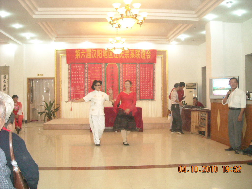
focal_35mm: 35
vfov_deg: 40.7
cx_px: 126
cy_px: 94
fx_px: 255
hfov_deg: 52.6
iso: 702
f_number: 2.8
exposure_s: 1/30
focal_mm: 5.7
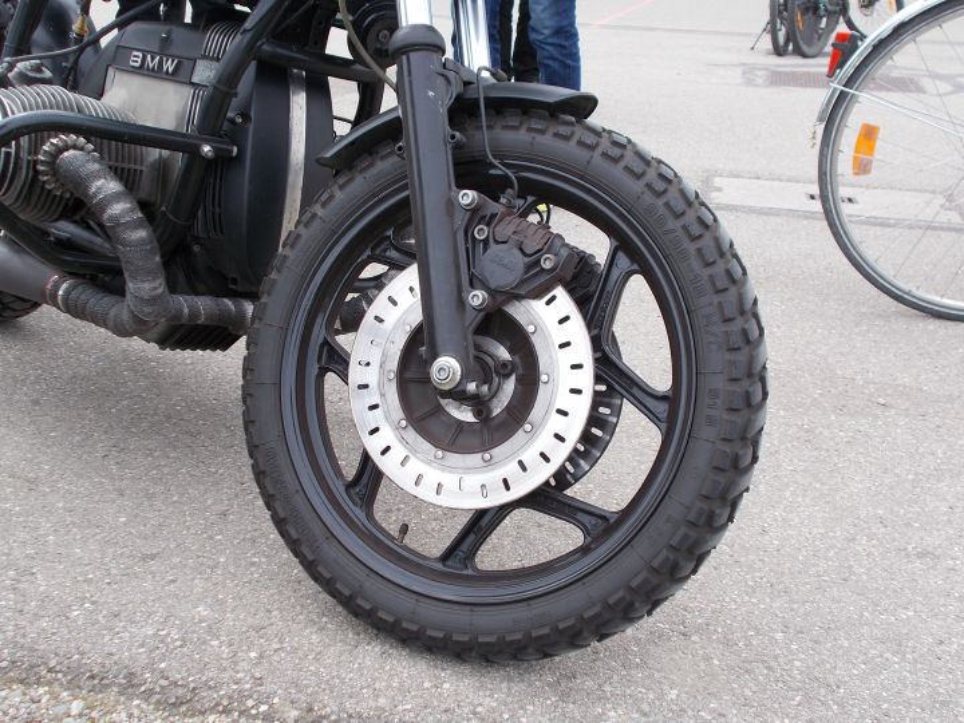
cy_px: 362
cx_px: 482
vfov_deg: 32.9
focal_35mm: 44
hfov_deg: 42.9
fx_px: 1225
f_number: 4.2
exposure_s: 1/200
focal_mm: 7.9
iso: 80
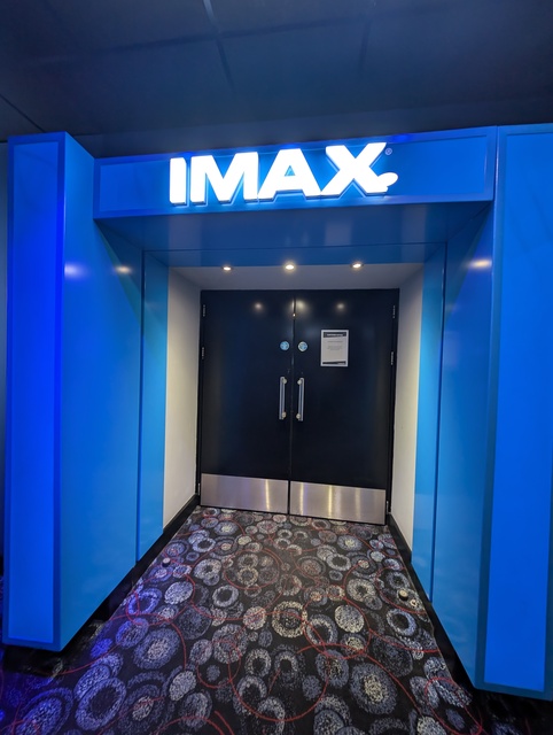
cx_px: 276
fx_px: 255
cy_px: 368
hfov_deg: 94.6
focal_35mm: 12
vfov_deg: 110.5
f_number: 1.95
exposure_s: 1/50
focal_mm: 2.23
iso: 74
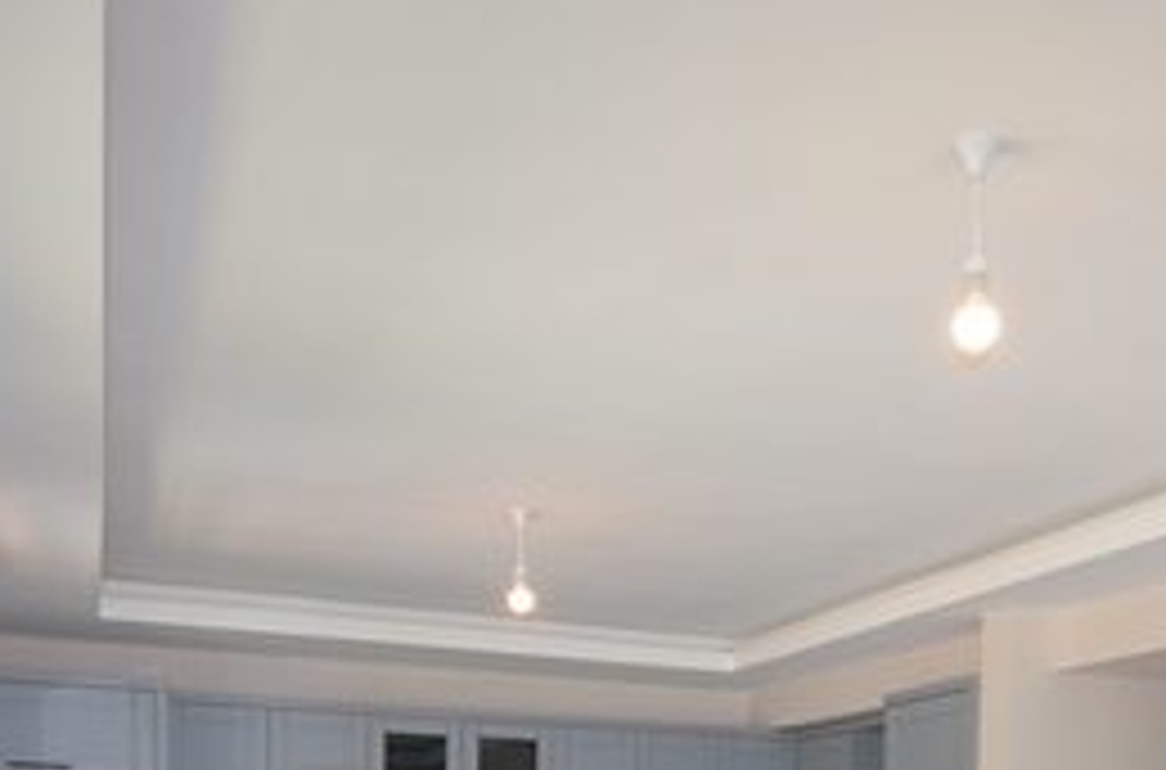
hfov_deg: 46.2
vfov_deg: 27.0
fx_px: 1356
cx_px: 709
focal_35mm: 42
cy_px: 982
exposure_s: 1/60
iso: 400
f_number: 7.1
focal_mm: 10
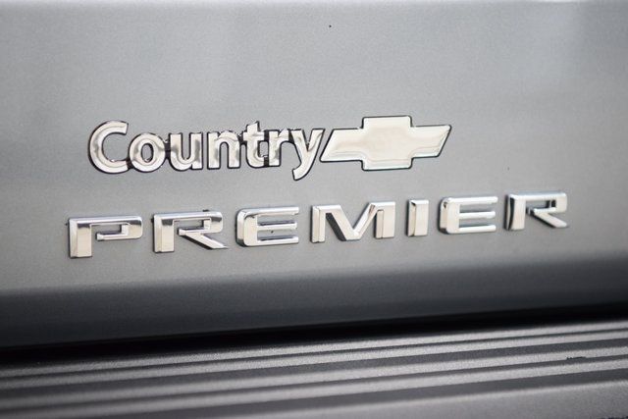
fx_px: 1623
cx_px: 314
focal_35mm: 93
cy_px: 210
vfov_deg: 14.7
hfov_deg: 21.9
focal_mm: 62
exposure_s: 1/60
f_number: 2.8
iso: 1600
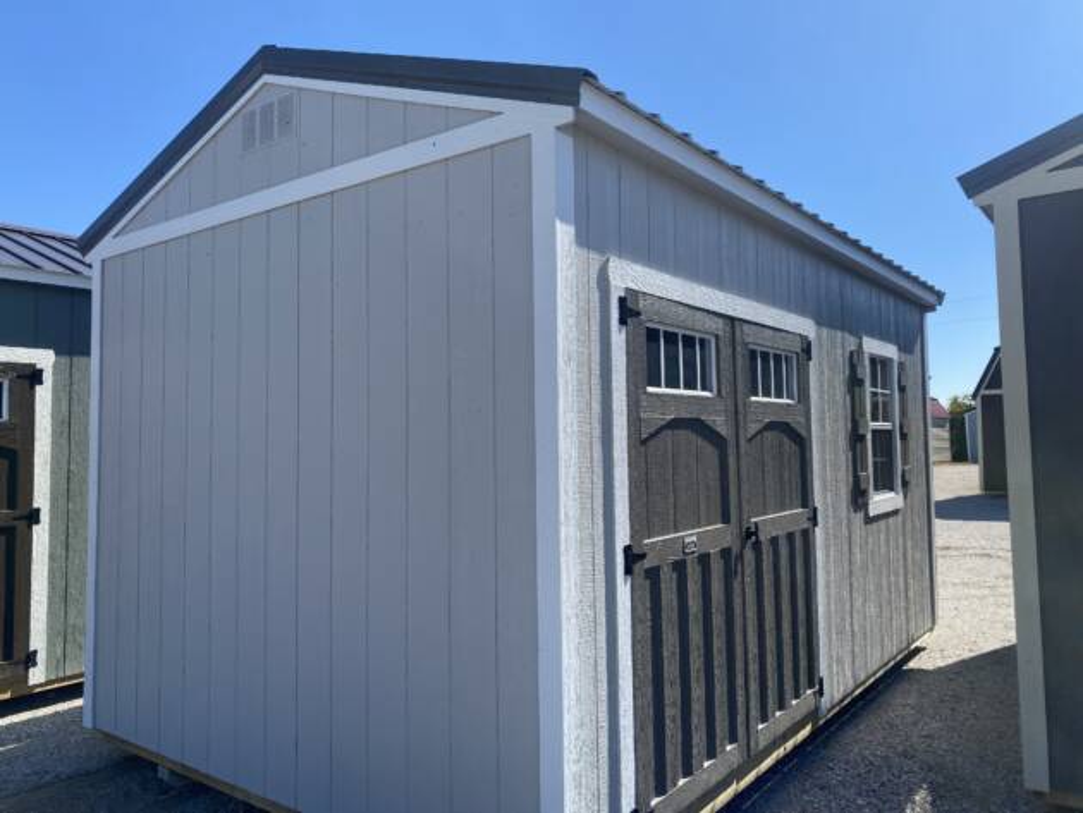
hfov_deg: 67.3
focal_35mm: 26
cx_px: 542
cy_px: 406
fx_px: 814
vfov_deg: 53.1
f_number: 1.8
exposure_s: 1/2222
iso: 32
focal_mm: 4.25
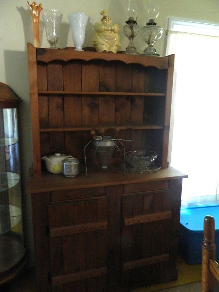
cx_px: 110
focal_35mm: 25
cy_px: 146
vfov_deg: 69.4
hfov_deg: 54.9
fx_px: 211
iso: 400
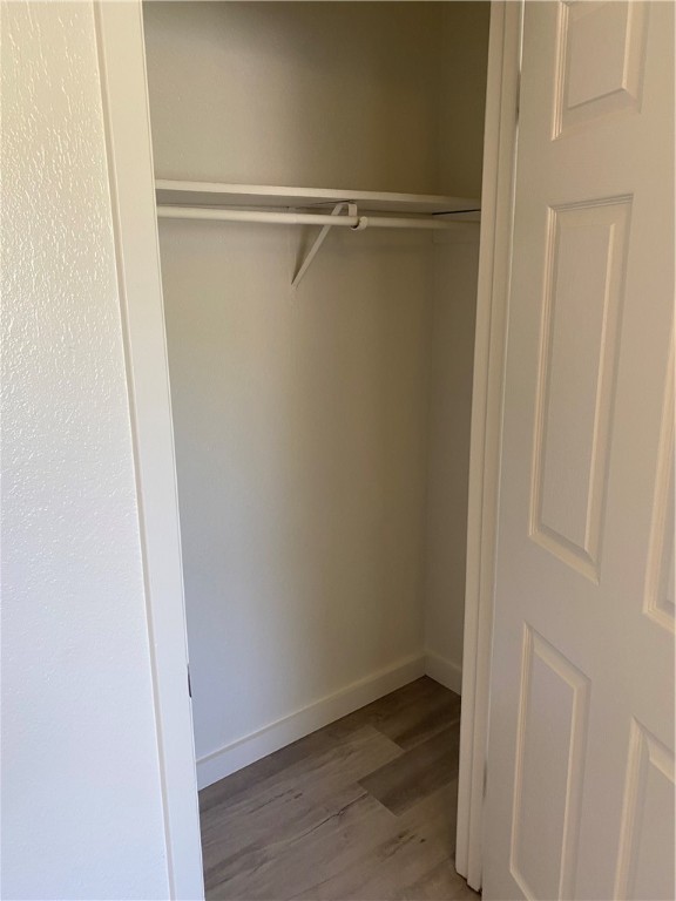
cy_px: 450
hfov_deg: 53.1
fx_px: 677
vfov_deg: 67.3
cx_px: 338
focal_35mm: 26
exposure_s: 1/60
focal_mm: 4.25
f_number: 1.8
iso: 80
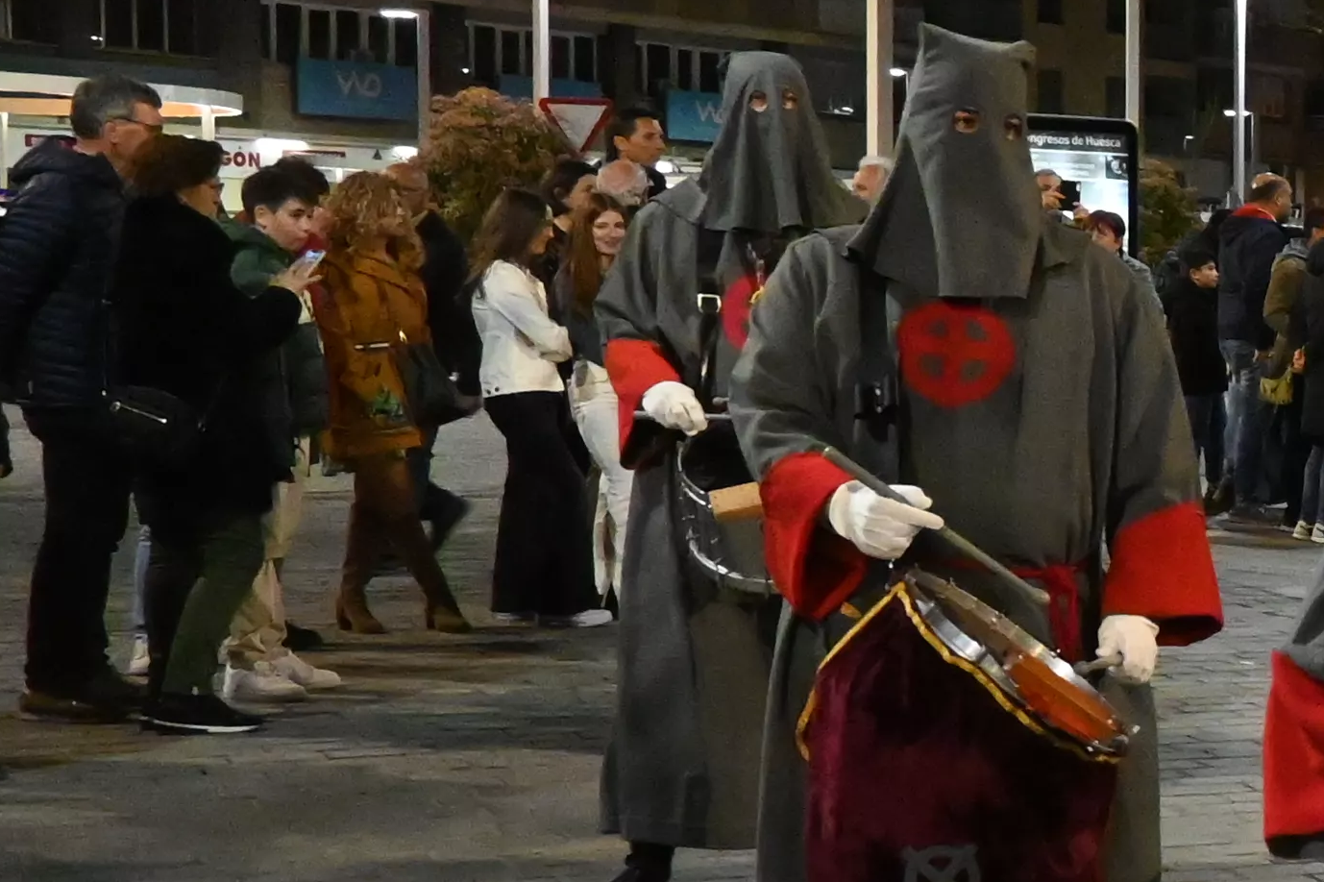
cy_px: 595
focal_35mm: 97
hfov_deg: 17.9
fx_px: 3566
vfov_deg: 14.1
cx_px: 2186
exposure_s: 1/60
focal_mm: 16
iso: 6400
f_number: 4
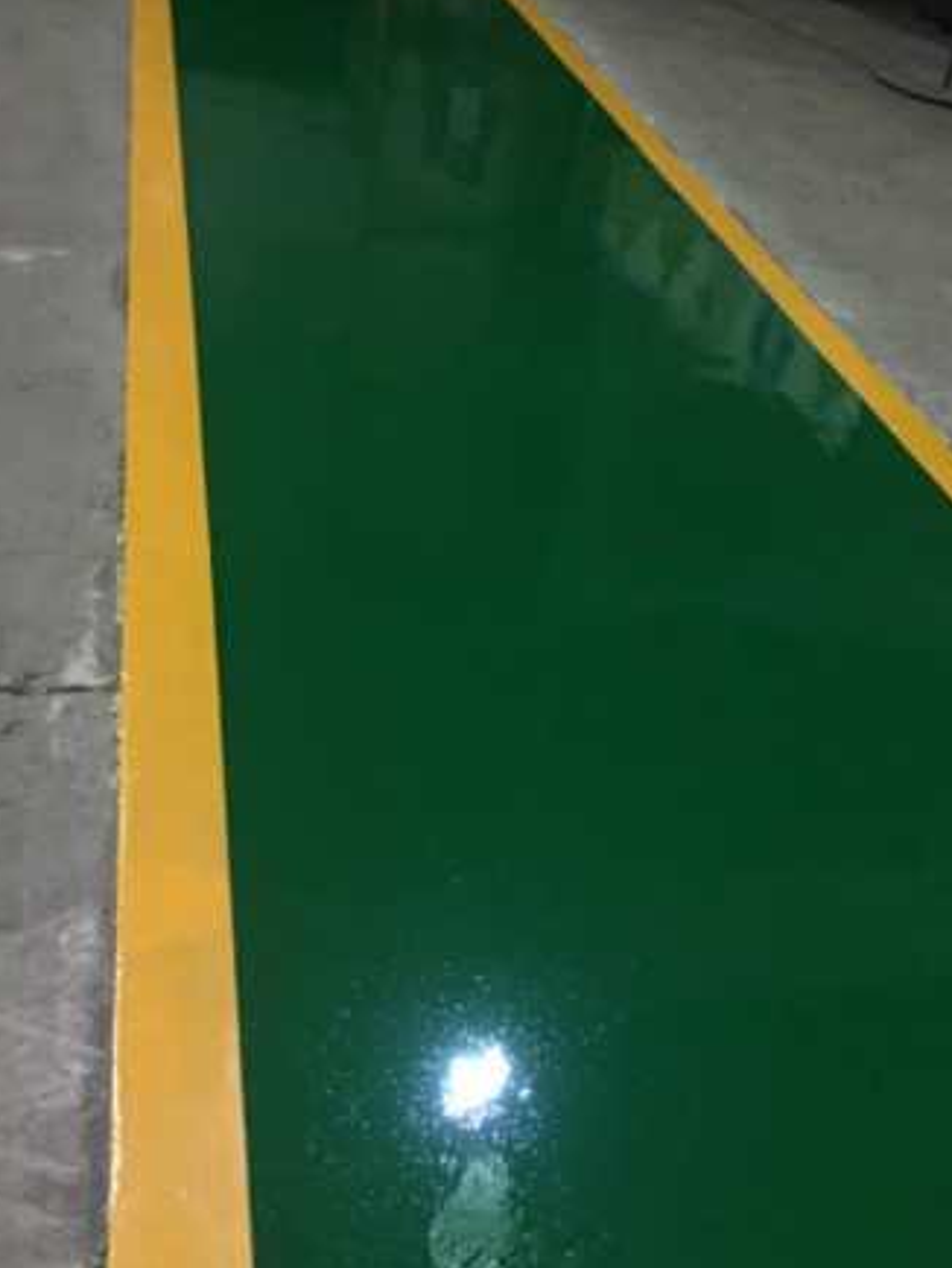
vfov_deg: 46.8
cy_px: 612
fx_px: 1465
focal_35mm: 40
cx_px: 634
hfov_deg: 35.6
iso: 125
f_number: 2.2
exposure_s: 1/4
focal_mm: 4.15
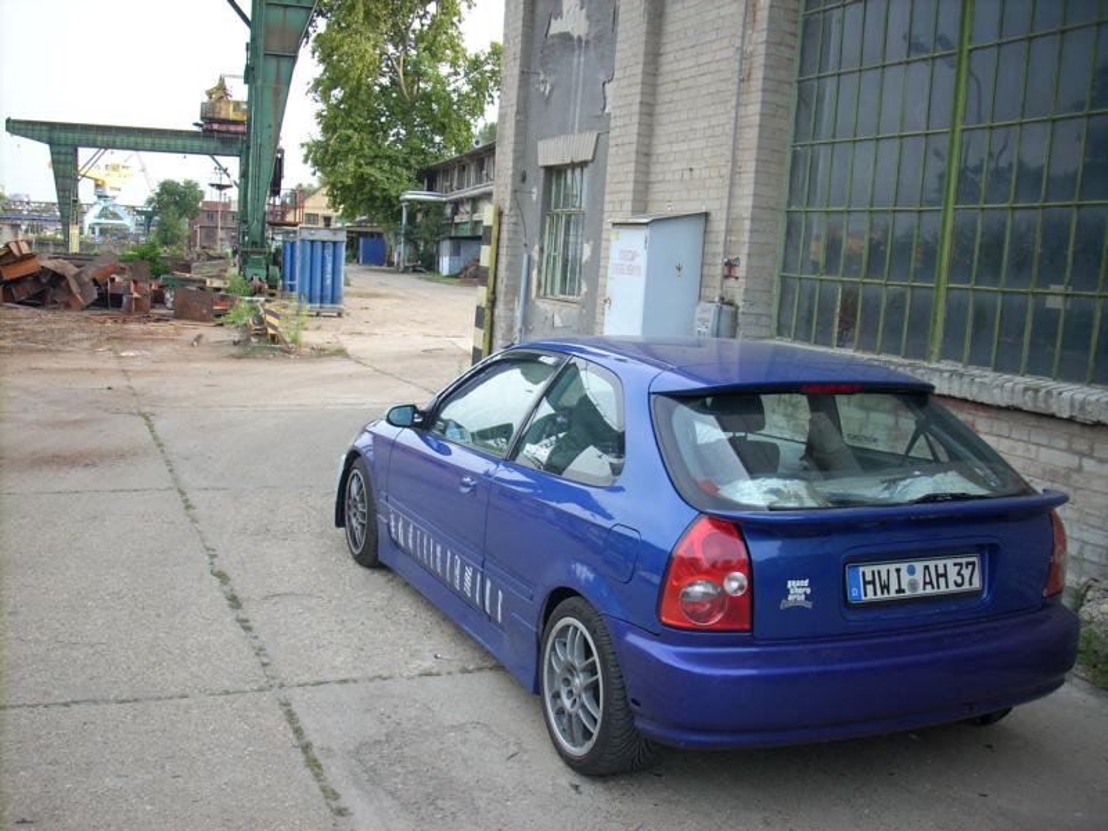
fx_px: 1184
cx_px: 554
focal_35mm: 37
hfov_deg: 50.1
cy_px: 416
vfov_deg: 38.7
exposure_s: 1/81.3
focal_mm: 6.2
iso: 64
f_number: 2.8
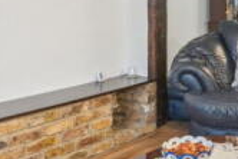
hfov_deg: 29.8
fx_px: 417
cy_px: 6
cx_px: 236
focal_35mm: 63
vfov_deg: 21.0
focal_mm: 16
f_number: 10
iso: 640
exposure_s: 1/5
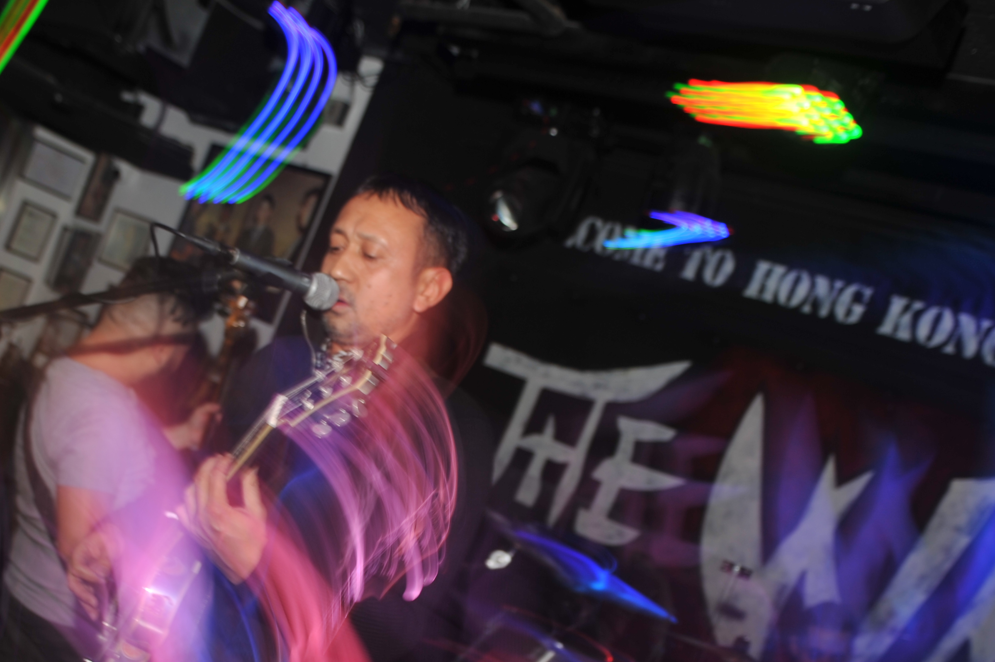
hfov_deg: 36.2
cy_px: 570
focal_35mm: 55
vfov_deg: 24.0
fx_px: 1519
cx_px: 411
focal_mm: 31
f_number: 2.8
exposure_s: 1/6
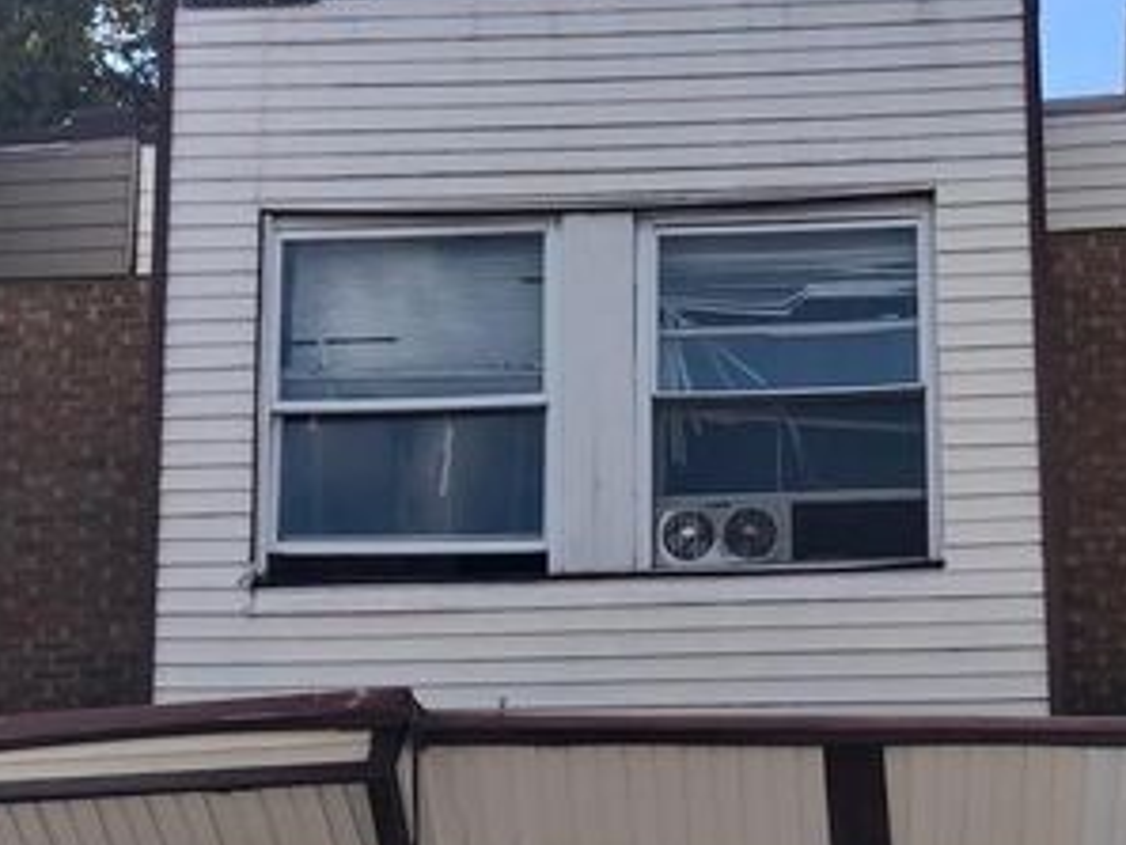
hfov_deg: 37.6
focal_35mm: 50
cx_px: 781
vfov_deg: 28.0
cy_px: 764
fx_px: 1627
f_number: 1.7
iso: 100
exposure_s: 1/727
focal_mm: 4.25
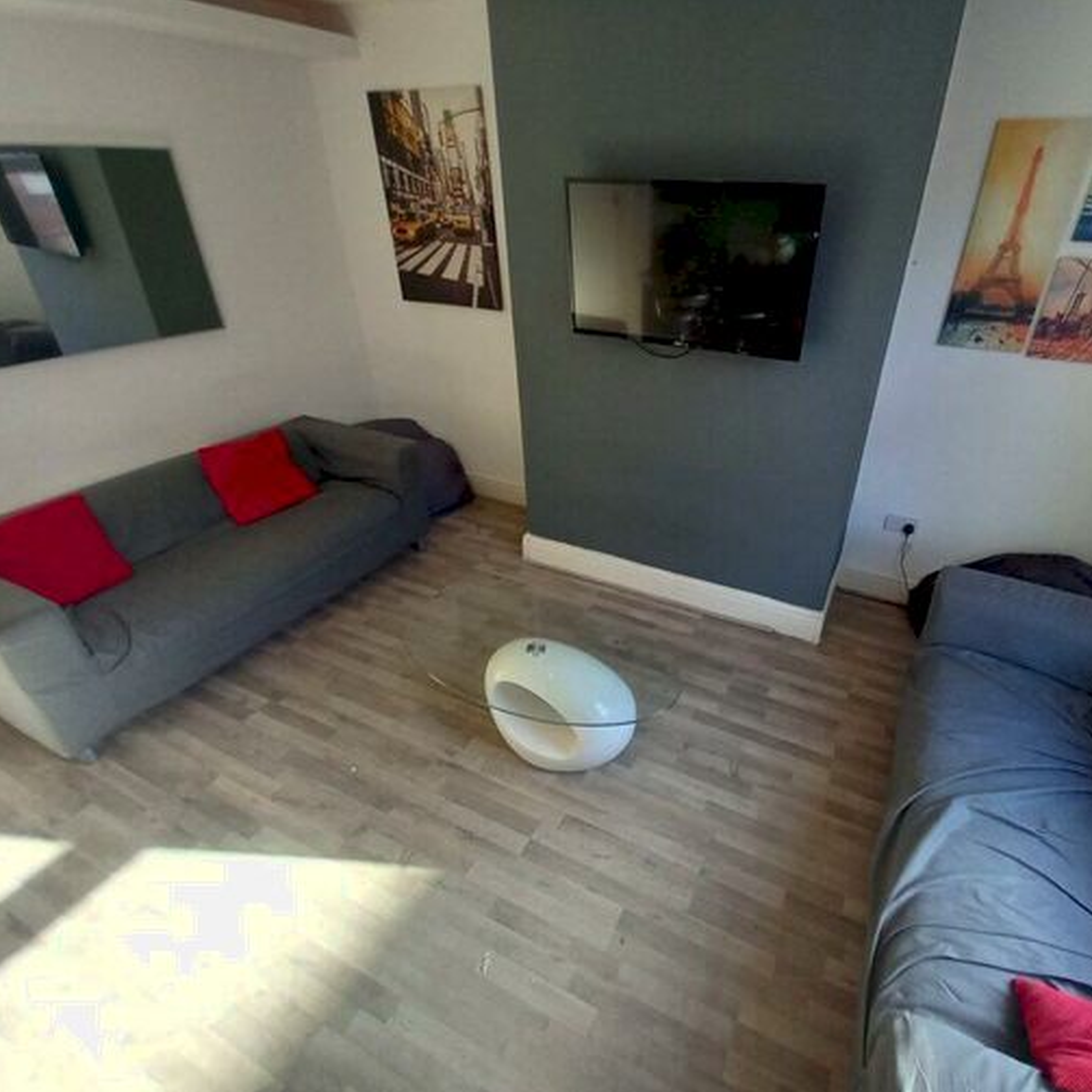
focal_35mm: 16
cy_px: 531
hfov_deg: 86.5
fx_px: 571
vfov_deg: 87.4
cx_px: 649
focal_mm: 1.13
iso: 64
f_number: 2.2
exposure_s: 1/50
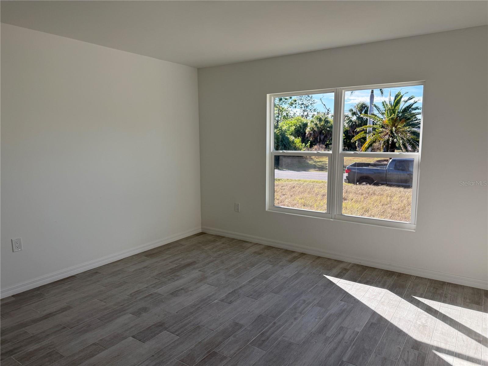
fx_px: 338
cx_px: 244
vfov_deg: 56.8
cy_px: 183
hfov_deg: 71.6
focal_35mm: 24
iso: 100
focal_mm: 6.76
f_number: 1.78
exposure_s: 1/955
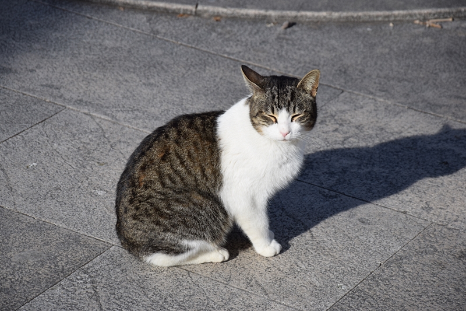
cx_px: 233
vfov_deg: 8.7
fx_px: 2038
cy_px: 156
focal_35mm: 158
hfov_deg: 13.0
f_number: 7.1
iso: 200
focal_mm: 105
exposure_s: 1/800
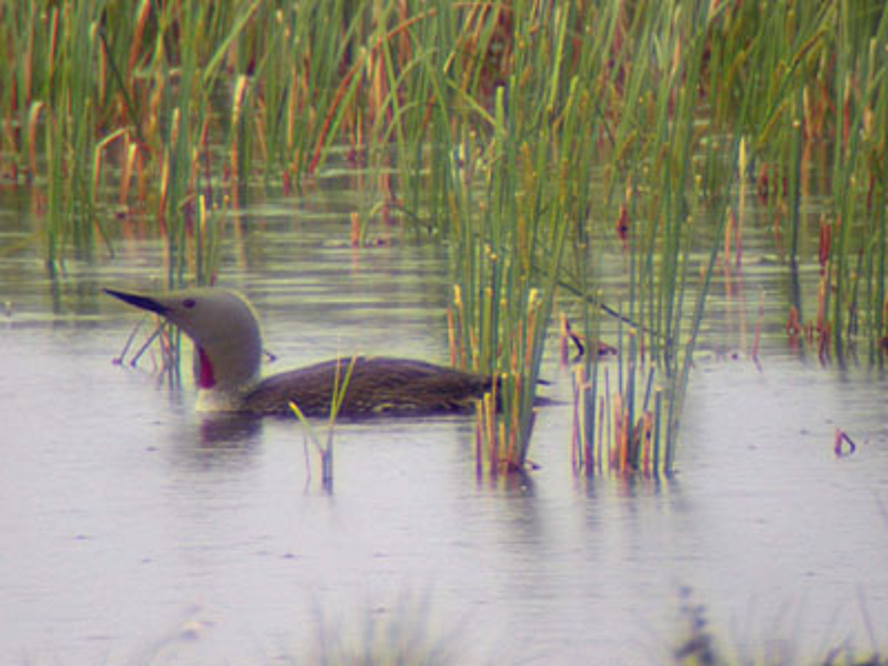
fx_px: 3951
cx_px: 444
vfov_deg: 9.6
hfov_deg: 12.8
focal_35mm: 154
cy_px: 333
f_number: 5.1
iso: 100
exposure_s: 1/16.7
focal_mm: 32
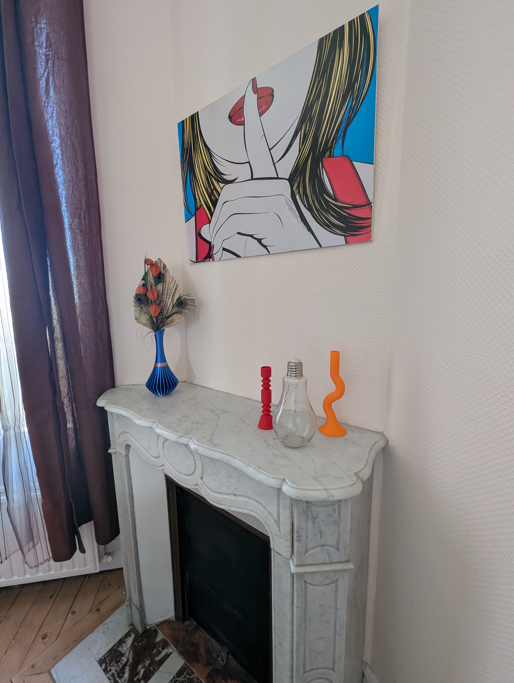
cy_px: 342
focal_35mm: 13
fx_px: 257
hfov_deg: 90.1
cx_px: 257
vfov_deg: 106.1
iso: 53
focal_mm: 1.95
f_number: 2.2
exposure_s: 1/23.8
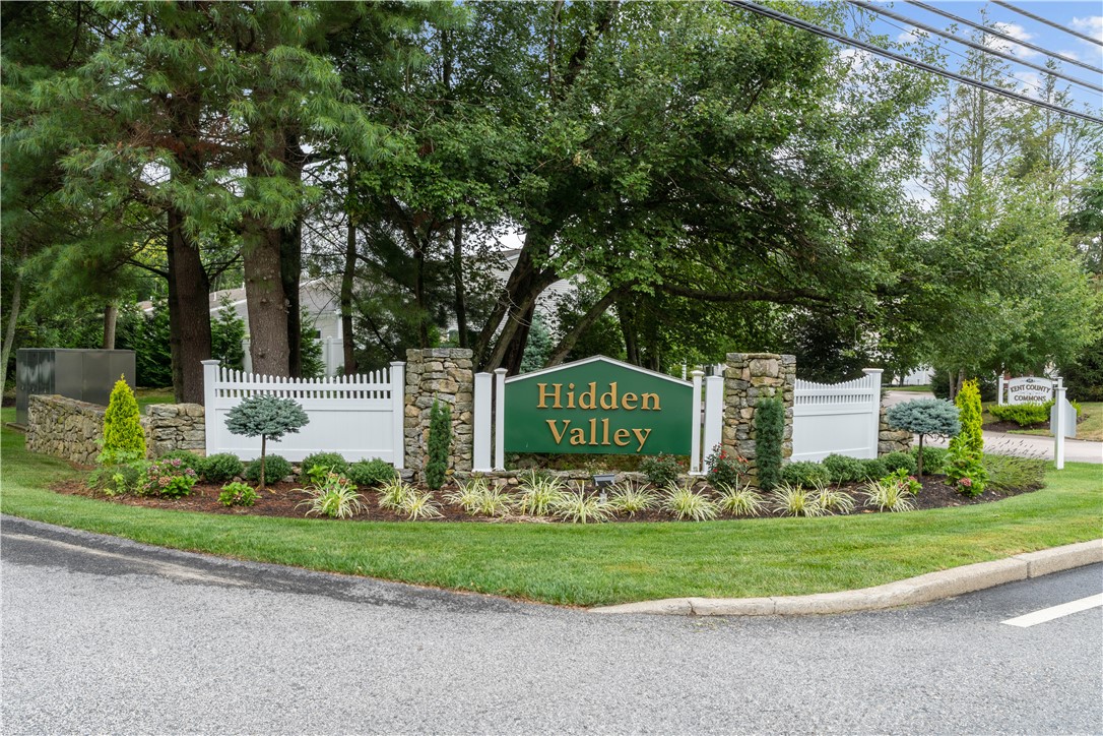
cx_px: 552
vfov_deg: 43.6
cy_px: 368
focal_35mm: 30
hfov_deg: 61.9
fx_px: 919
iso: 100
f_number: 7.1
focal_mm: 20
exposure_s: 1/40
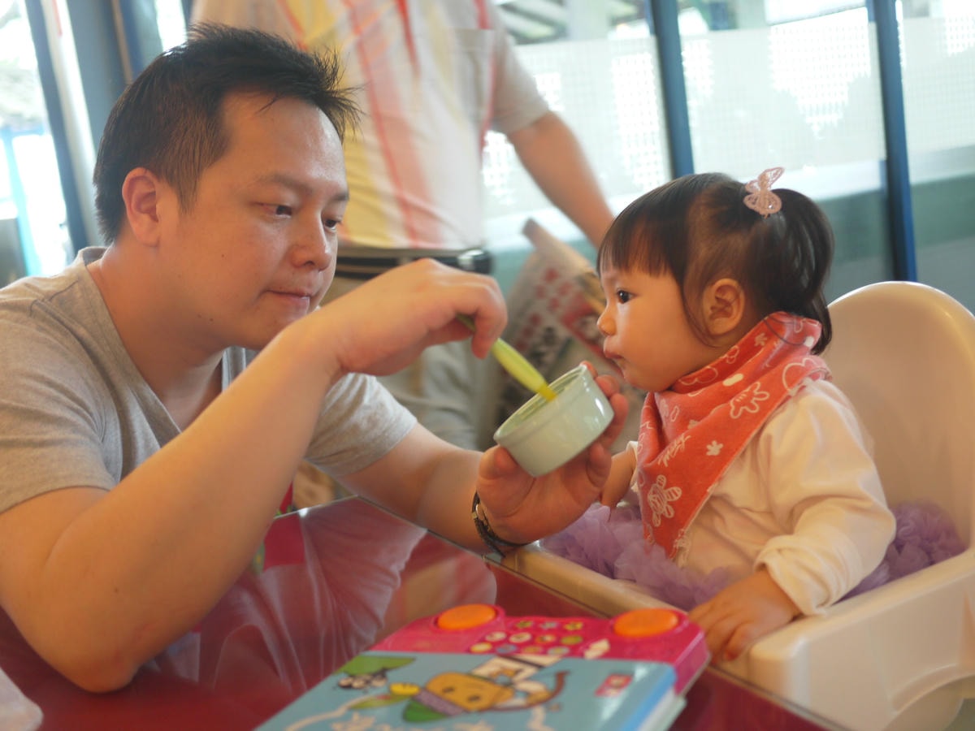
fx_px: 1127
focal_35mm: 40
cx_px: 488
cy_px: 366
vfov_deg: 36.0
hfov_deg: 46.8
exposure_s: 1/60
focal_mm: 20
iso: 250
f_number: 1.7
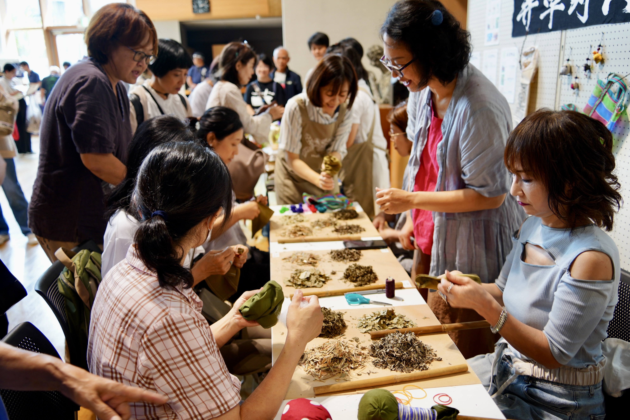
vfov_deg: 45.0
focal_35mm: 29
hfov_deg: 63.7
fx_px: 507
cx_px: 315
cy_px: 210
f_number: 2.8
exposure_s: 1/30
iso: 250
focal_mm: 29
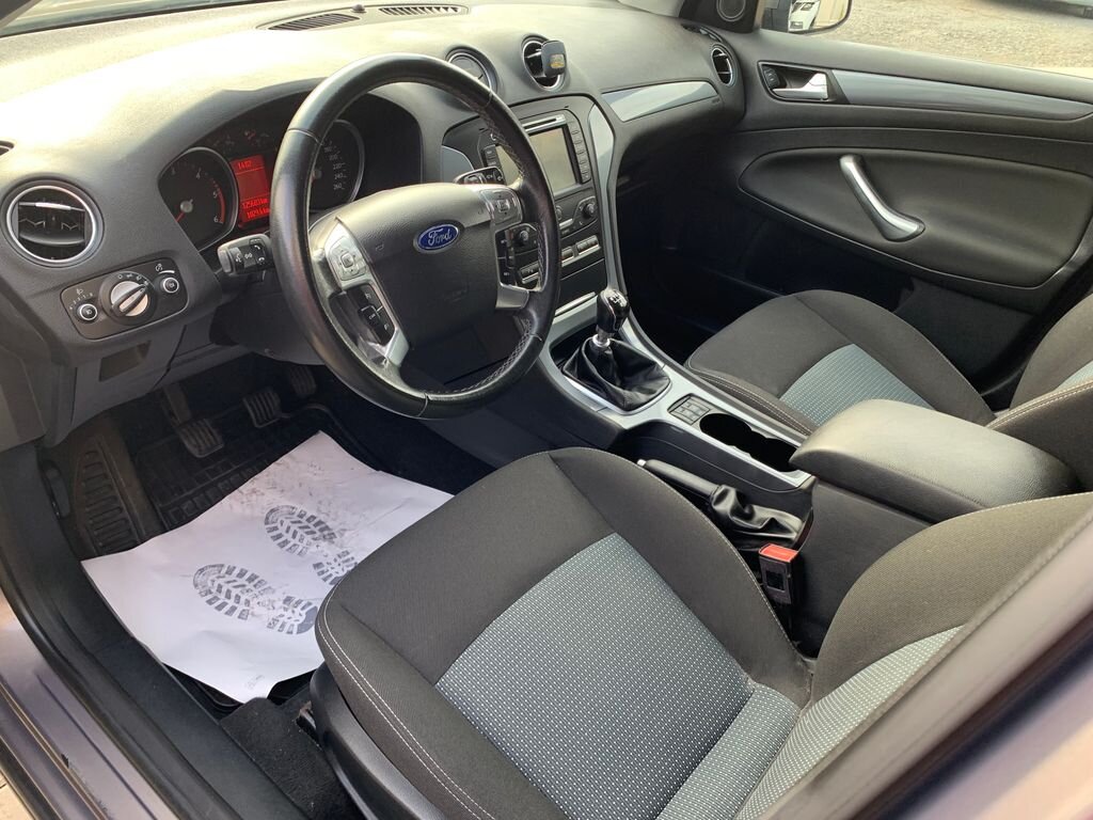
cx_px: 546
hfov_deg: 67.3
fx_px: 821
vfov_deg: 53.1
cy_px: 410
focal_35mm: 26
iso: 64
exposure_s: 1/121
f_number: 1.8
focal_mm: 4.25
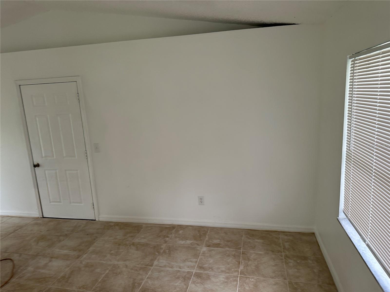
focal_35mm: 24
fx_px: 270
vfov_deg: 56.8
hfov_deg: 71.6
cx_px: 195
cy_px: 146
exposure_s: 1/121
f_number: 1.78
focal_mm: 6.86
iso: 64
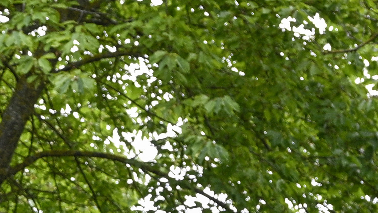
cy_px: 781
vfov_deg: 2.6
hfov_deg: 4.6
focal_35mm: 453
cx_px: -537
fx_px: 4542
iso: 360
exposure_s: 1/320
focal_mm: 59
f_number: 5.6
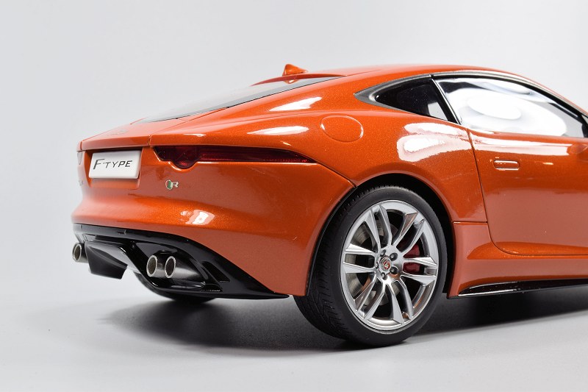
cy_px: 196
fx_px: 931
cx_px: 294
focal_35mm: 57
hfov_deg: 35.1
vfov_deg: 23.8
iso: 100
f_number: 18
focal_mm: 38
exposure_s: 1/2.5
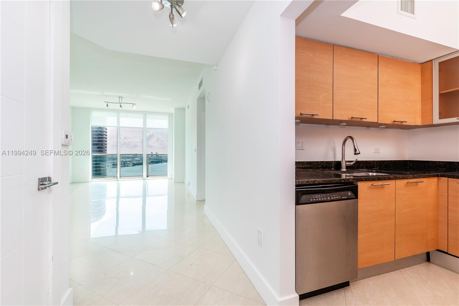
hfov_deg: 100.4
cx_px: 230
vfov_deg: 77.3
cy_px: 153
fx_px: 191
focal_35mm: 15
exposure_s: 1/100
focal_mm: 10
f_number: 11
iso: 100
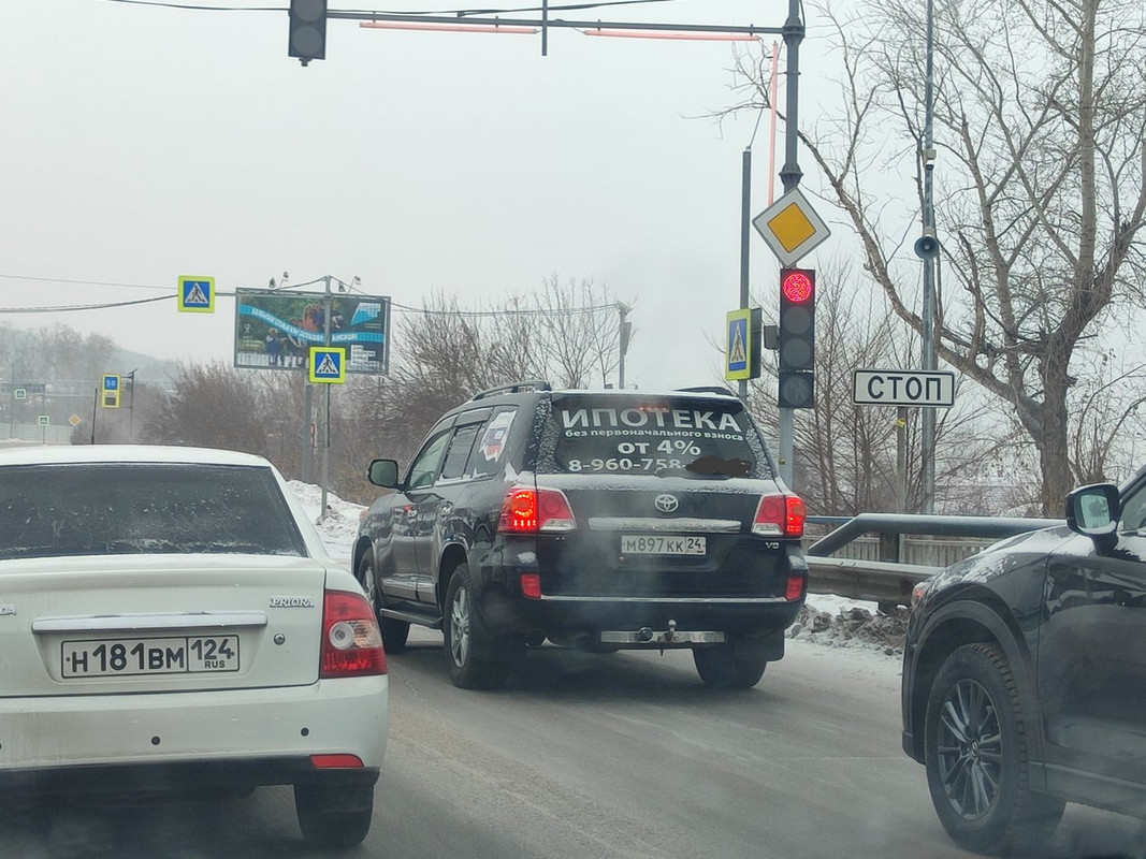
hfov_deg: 73.9
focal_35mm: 23
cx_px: 573
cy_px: 430
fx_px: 761
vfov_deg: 58.9
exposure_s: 1/148
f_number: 1.88
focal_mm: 5.59
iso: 50
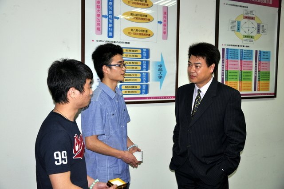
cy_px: 94
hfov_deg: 49.6
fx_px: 307
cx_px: 142
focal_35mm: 39
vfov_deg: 34.1
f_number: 4
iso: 200
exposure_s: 1/60
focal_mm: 26
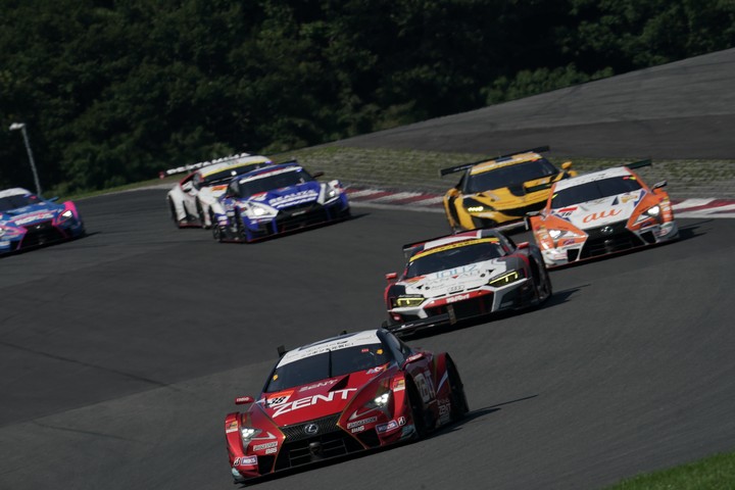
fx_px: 10208
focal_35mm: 500
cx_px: 368
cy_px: 245
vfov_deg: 2.7
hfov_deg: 4.1
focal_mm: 500
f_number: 14
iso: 200
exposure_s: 1/500
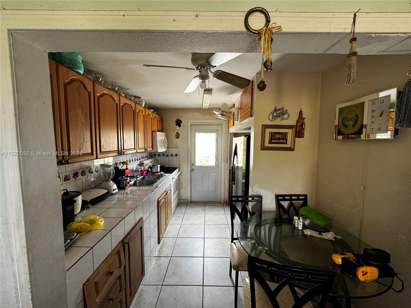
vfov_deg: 85.7
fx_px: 166
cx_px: 206
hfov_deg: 102.1
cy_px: 154
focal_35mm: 14
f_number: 2.2
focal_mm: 2.22
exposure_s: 1/99
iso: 160
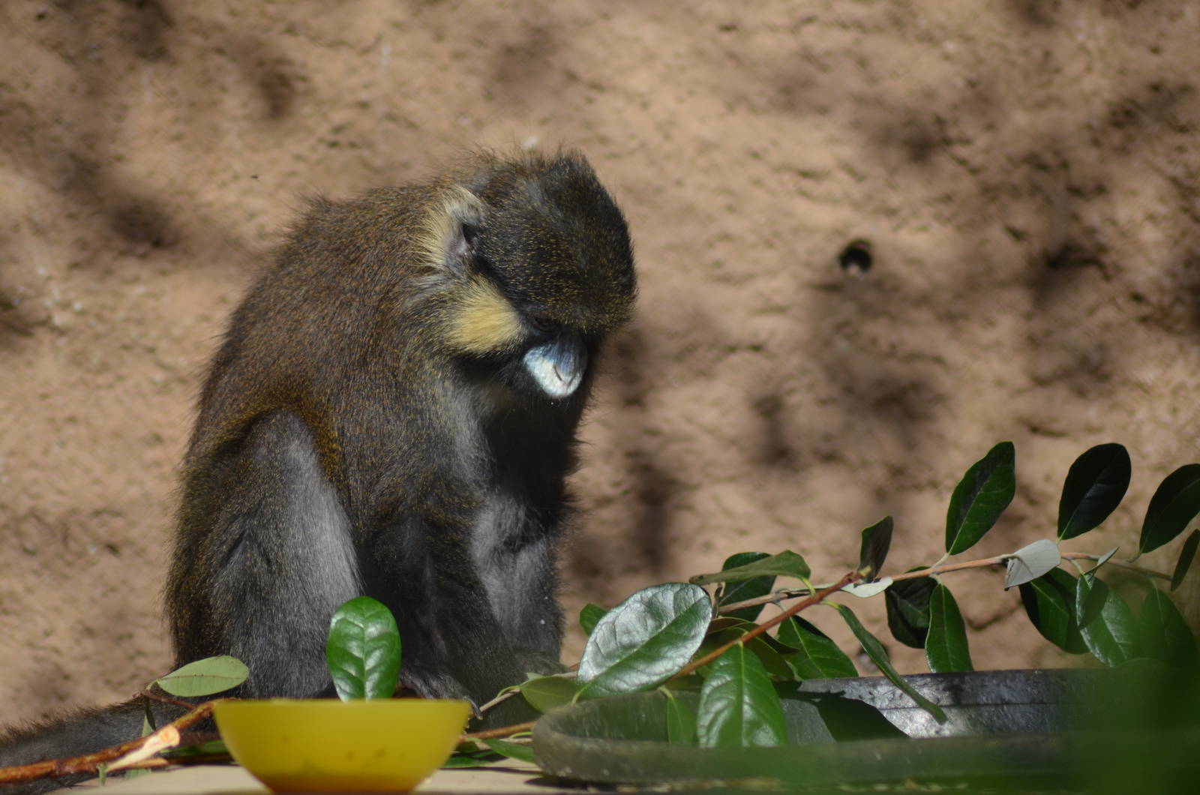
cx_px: 600
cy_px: 398
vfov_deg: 4.1
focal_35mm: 330
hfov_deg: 6.3
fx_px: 10978
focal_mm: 220
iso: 400
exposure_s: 1/1600
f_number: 5
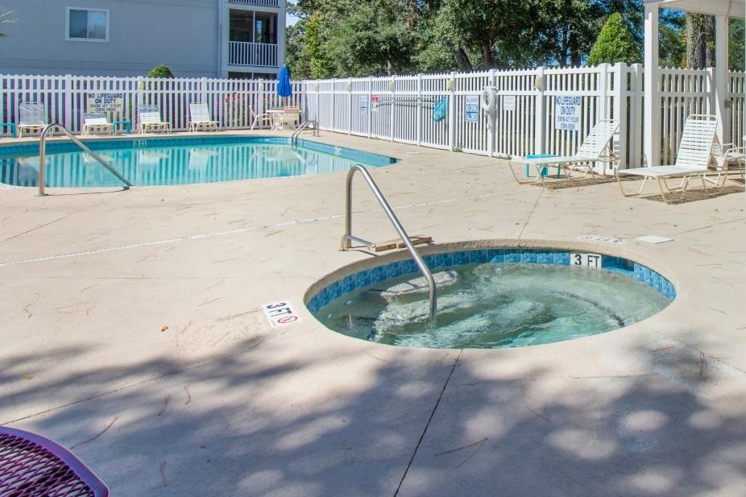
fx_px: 580
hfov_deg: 59.8
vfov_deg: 44.0
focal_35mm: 28
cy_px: 94
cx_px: 606
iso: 100
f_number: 9
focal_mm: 11
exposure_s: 1/320
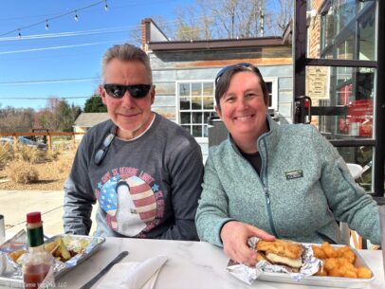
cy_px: 144
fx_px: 289
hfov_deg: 67.3
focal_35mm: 26
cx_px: 192
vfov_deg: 53.1
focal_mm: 5.96
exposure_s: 1/1178
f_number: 1.6
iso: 50
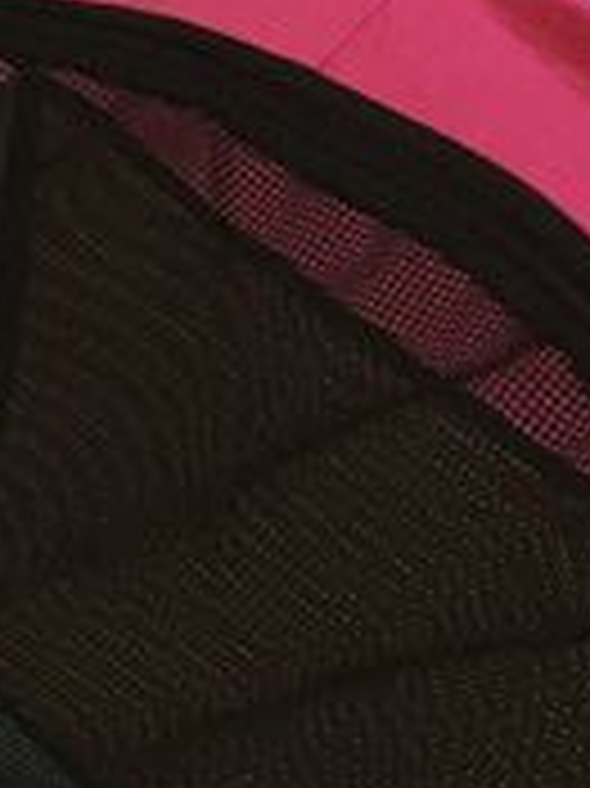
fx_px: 3777
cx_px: -617
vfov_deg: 10.7
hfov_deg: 8.4
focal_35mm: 166
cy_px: 1693
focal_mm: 4.15
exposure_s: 1/33
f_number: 2.2
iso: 80
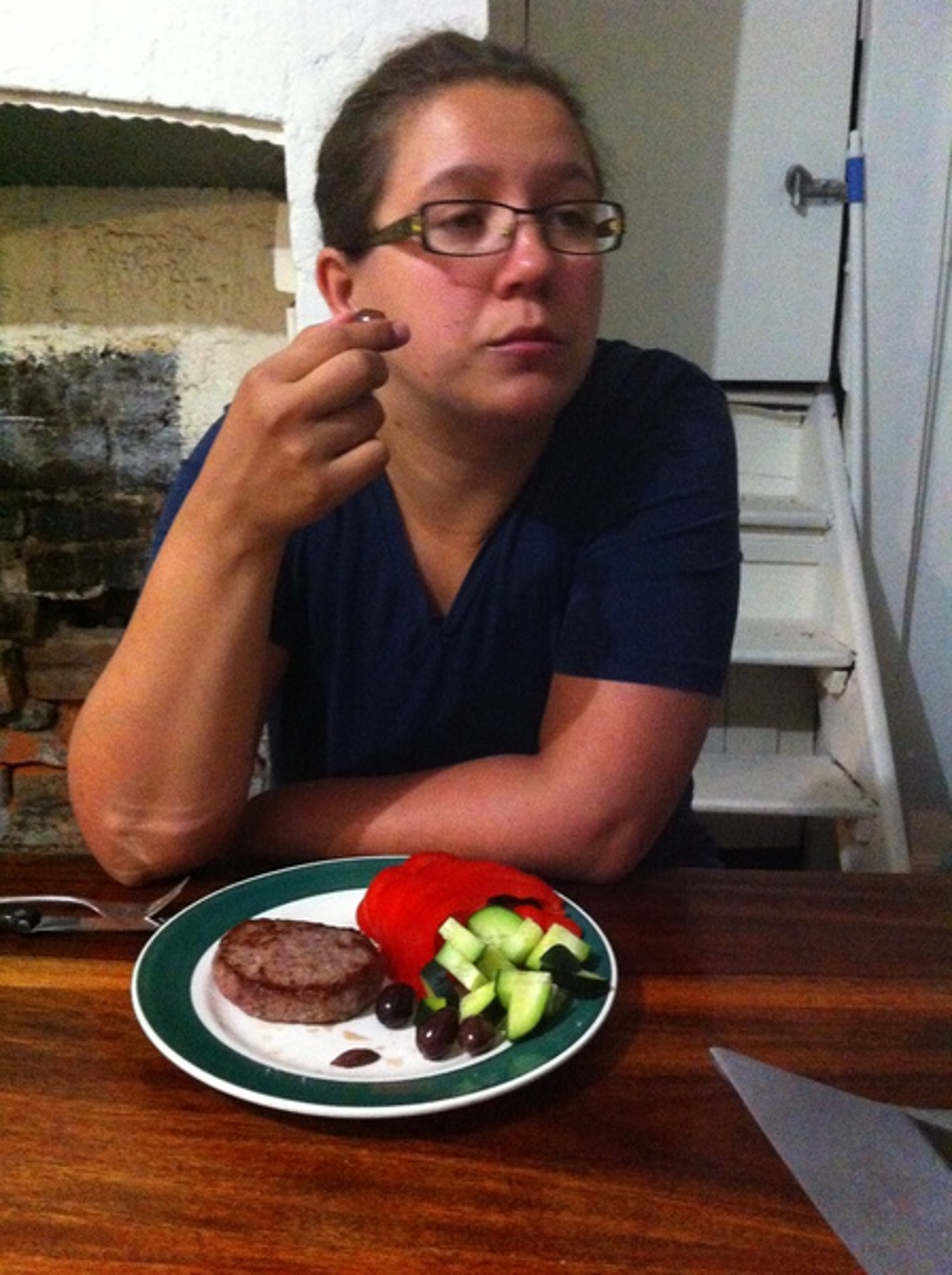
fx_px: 1287
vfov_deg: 52.7
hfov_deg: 40.6
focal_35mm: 35
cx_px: 476
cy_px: 638
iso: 1000
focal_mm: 3.85
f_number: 2.8
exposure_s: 1/15
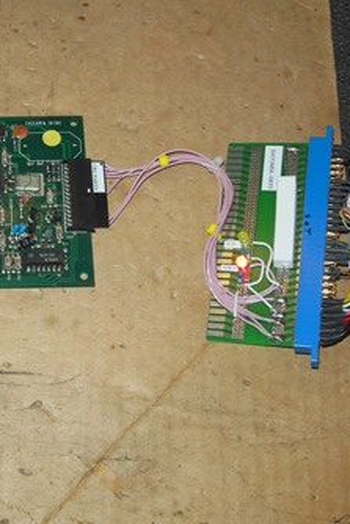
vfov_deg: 33.4
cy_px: 262
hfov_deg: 21.9
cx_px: 13
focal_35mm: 60
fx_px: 874
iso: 125
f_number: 3.8
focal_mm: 7.7
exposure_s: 1/30
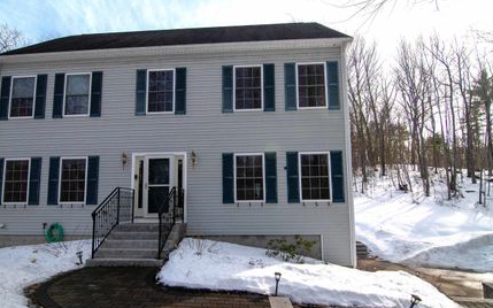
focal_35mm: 20
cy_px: 174
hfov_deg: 86.1
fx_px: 263
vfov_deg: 60.4
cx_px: 231
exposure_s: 1/2500
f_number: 5.6
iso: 1250
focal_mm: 11
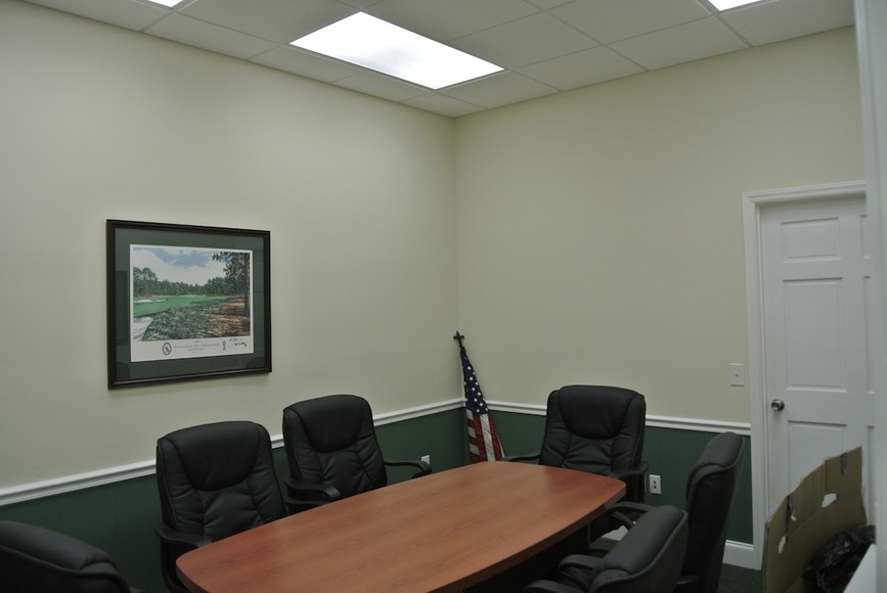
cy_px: 296
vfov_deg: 48.0
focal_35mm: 27
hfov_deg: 67.3
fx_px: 666
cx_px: 444
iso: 200
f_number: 3.5
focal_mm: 10
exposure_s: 1/80
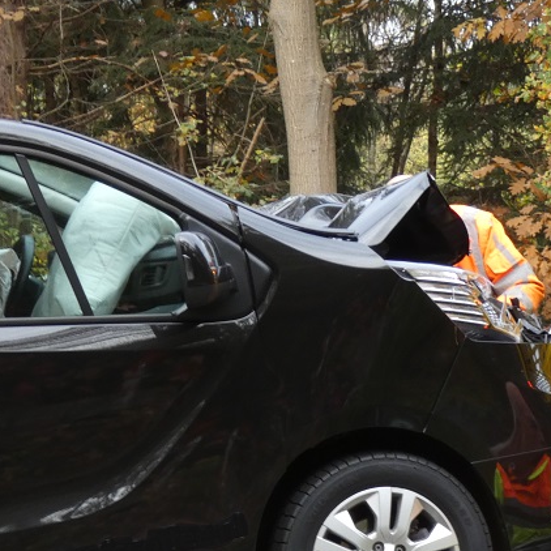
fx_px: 4034
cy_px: 409
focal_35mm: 224
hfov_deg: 7.8
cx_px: 394
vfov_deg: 7.8
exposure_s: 1/80
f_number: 4.9
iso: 250
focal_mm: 19.2
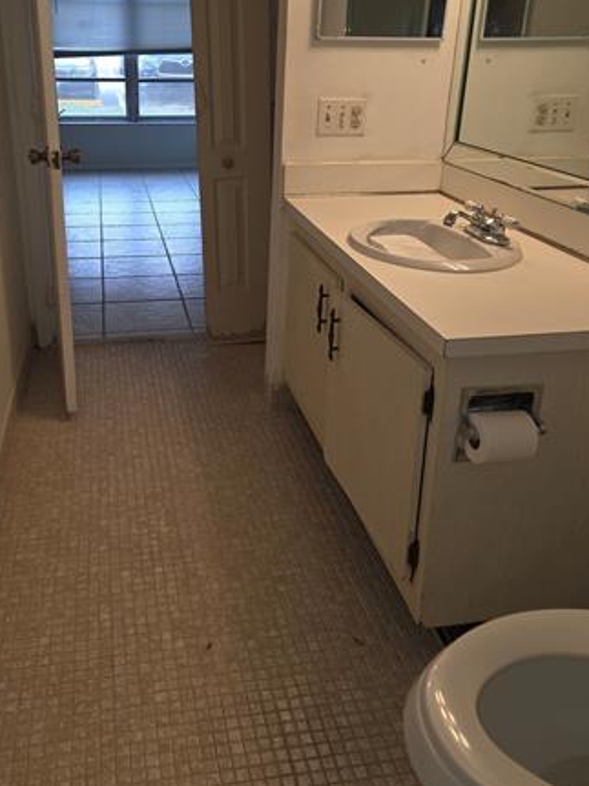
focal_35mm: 32
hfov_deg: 43.8
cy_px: 308
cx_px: 222
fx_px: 726
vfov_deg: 56.3
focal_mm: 5.4
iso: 40
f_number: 1.8
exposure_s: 1/60
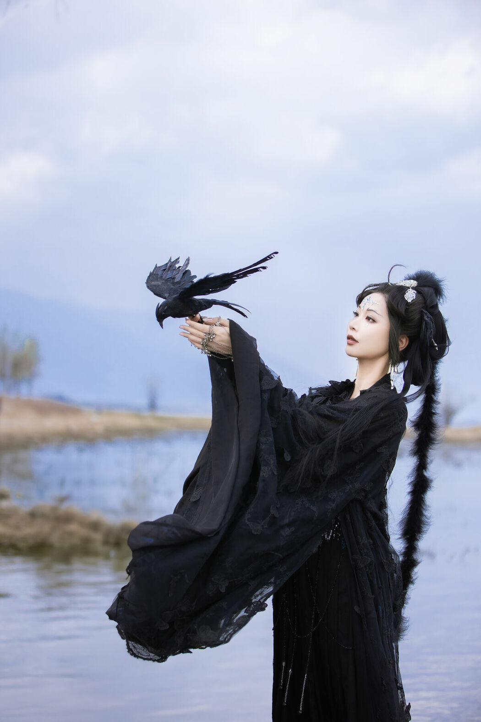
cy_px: 361
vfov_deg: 28.8
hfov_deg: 19.5
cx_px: 240
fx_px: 1403
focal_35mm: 70
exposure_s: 1/800
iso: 125
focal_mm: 70
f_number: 2.8
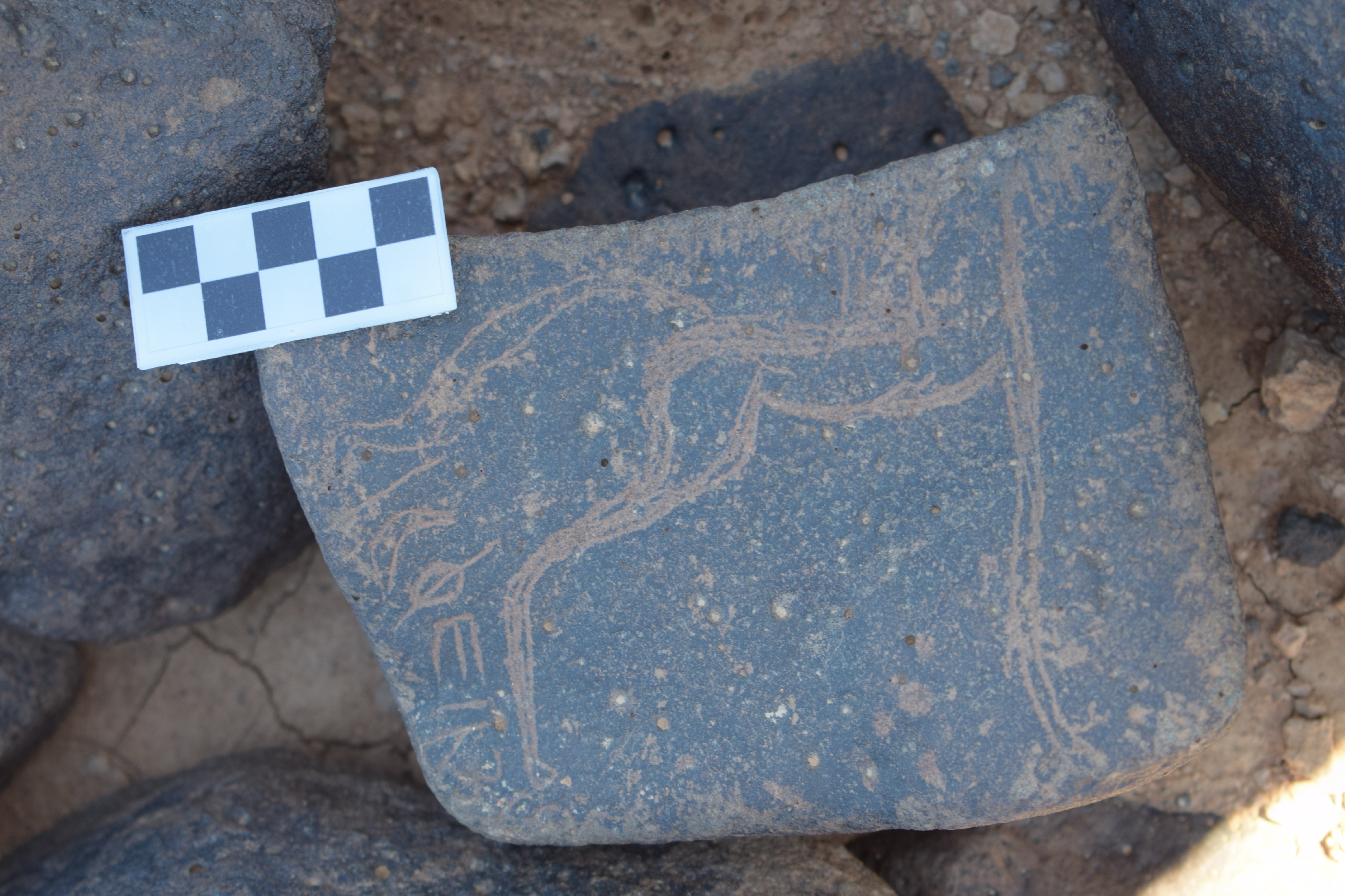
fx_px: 3082
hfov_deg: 24.6
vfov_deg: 16.6
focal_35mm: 82
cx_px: 672
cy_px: 448
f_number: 5.6
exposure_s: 1/80
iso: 200
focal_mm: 55
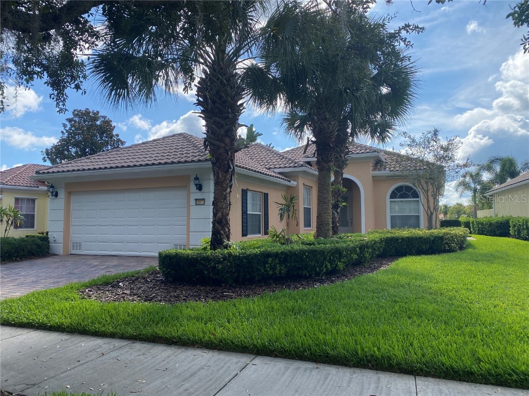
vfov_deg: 53.1
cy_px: 198
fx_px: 397
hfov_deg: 67.3
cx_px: 264
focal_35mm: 26
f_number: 1.8
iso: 32
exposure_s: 1/1838
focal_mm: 4.25
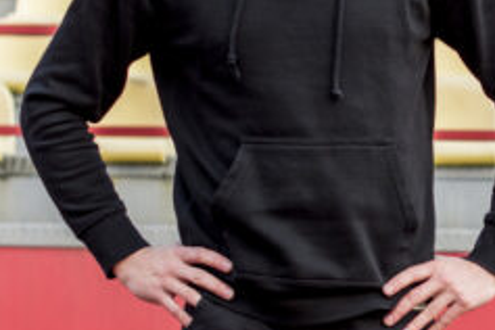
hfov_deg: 9.2
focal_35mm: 216
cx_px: 815
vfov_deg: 6.3
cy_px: 306
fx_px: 2970
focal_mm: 50
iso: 400
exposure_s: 1/800
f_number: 3.2
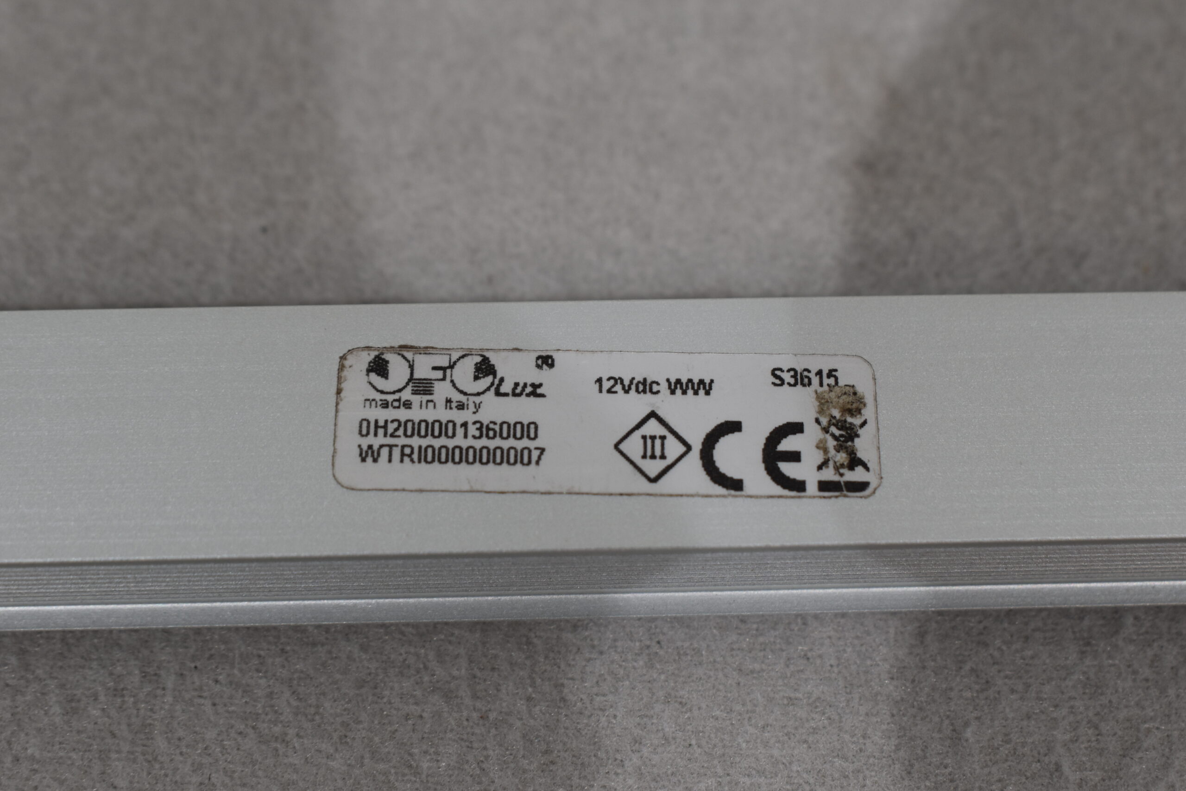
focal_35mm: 60
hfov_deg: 33.4
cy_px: 396
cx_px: 593
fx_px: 1977
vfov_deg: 22.6
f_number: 8
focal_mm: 40
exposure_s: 1/60
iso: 360
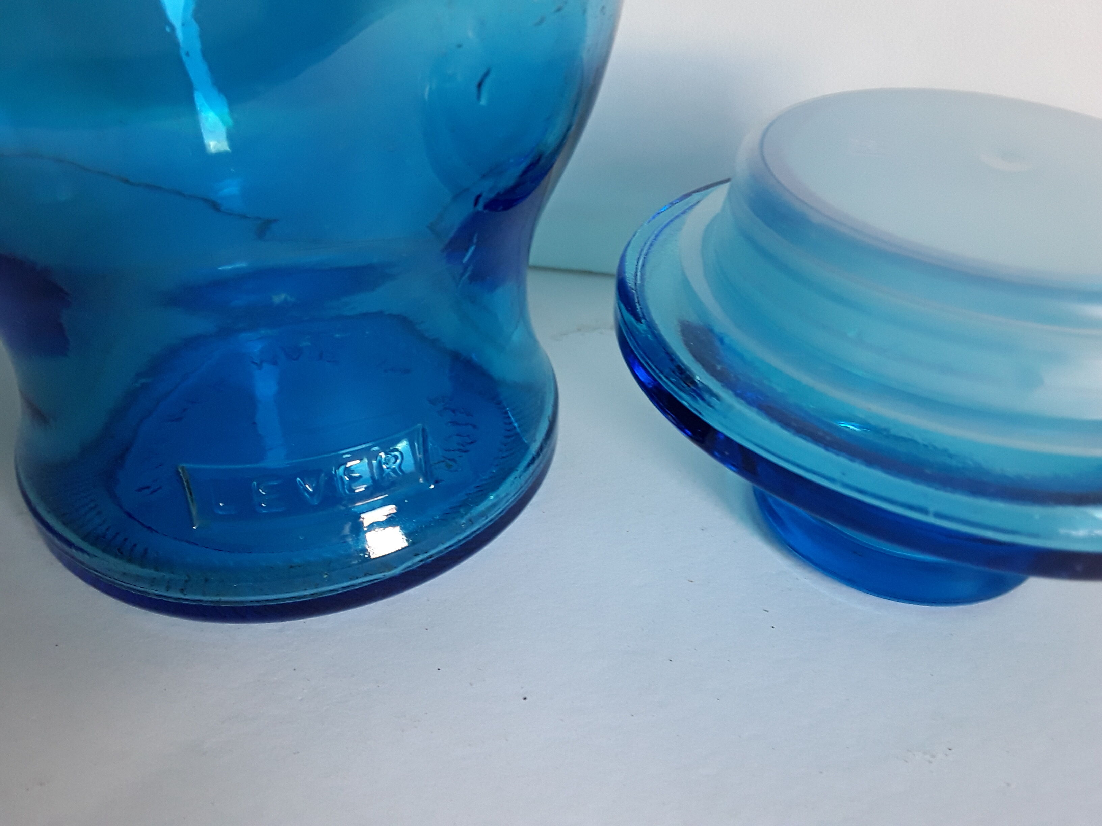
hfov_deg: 65.3
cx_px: 551
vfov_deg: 51.4
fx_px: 860
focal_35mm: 27
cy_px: 413
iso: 100
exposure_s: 1/33
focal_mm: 2.91
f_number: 1.9
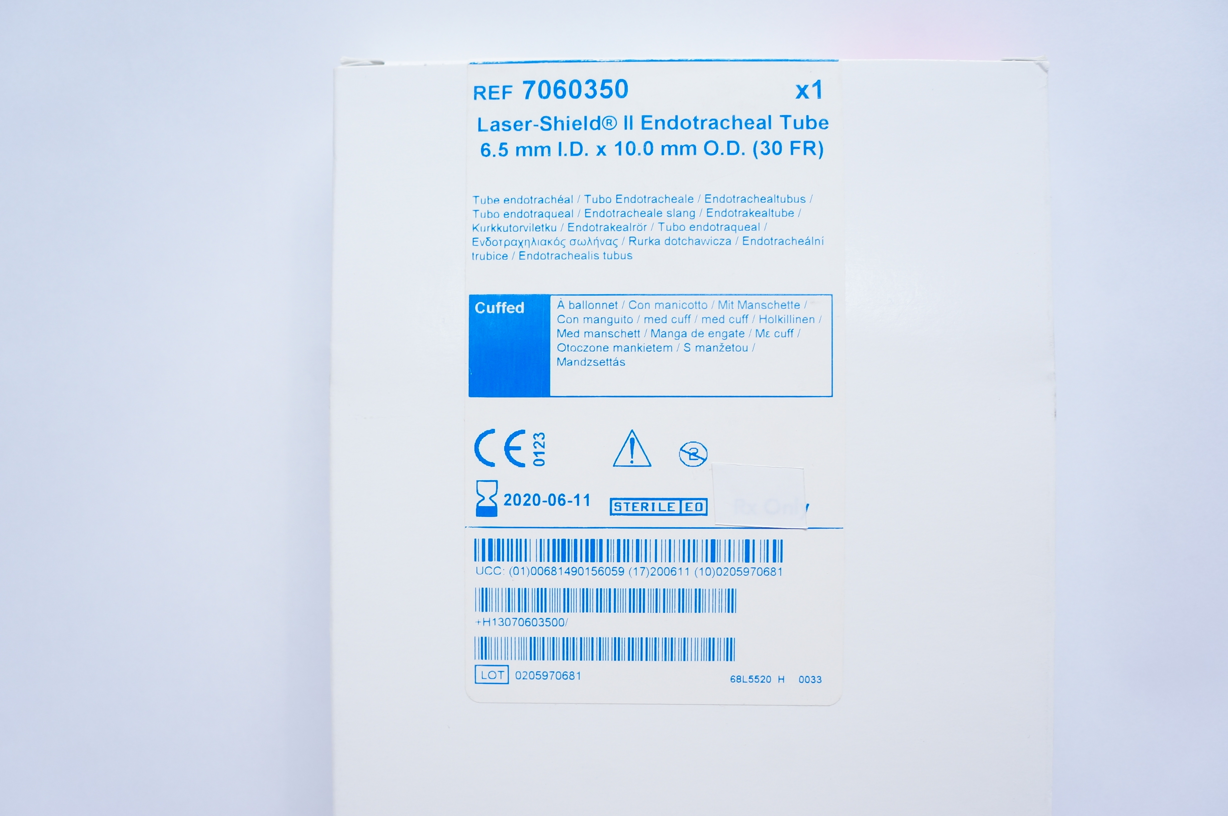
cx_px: 614
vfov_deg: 45.6
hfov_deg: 64.6
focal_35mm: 28
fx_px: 971
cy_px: 408
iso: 400
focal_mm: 19
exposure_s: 1/30
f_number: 5.6
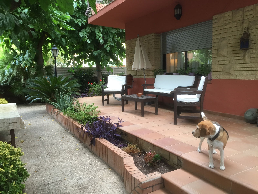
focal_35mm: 29
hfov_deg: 61.7
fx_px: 216
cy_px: 97
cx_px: 129
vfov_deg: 48.2
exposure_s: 1/30
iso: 64
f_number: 2.2
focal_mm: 4.15
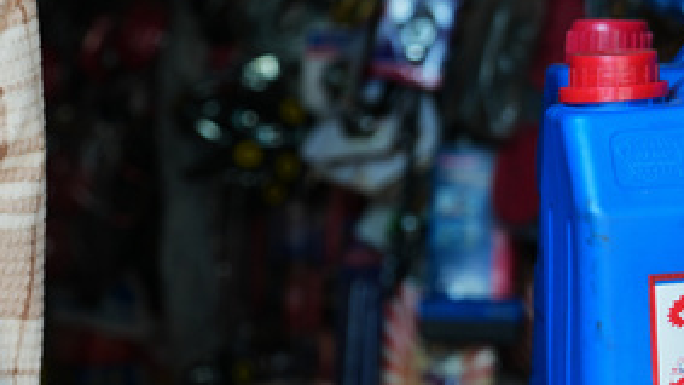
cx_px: -193
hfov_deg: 12.8
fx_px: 2955
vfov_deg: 7.4
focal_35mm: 163
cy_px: 268
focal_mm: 43
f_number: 3.2
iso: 200
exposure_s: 1/125
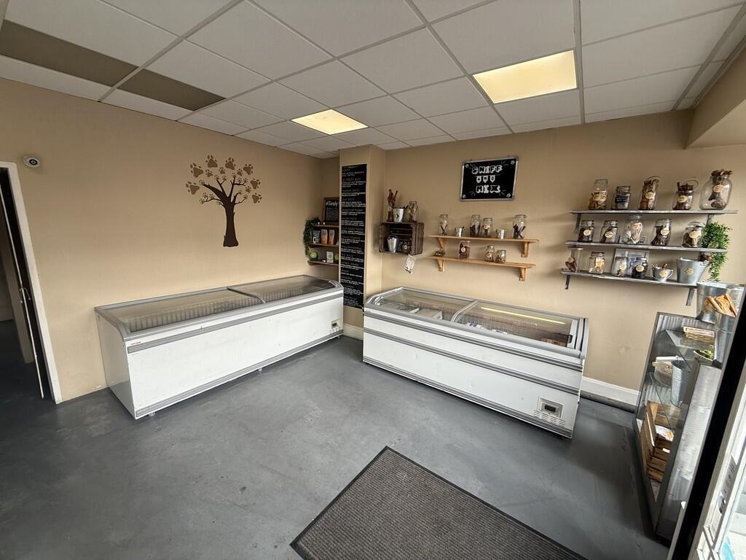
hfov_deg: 102.1
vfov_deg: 85.7
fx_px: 302
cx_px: 373
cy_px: 280
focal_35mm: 14
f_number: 2.2
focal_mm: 2.22
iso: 50
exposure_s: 1/186
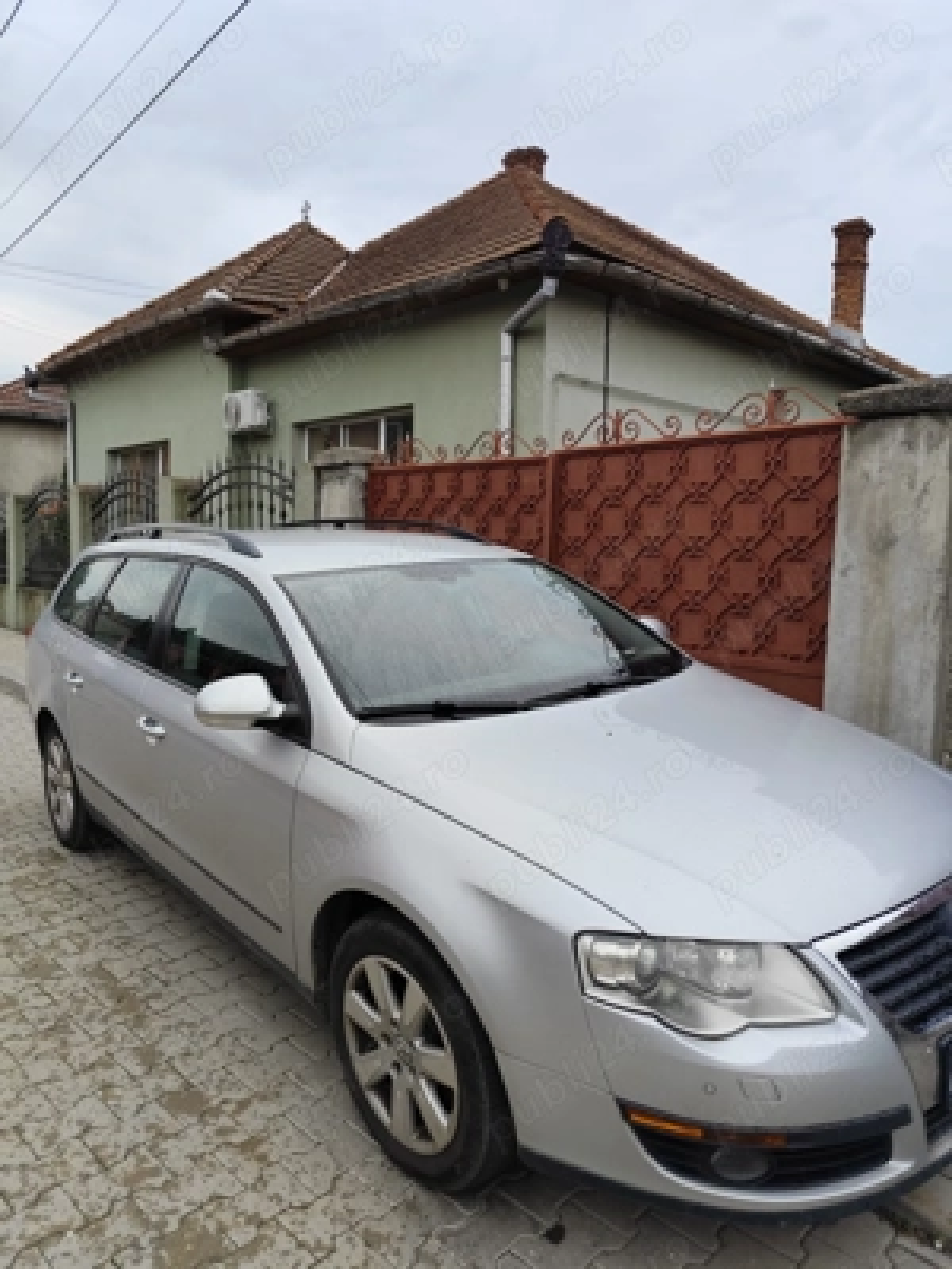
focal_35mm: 23
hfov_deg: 58.9
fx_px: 843
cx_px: 476
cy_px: 634
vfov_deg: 73.9
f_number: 1.65
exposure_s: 1/393
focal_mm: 6.19
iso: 50
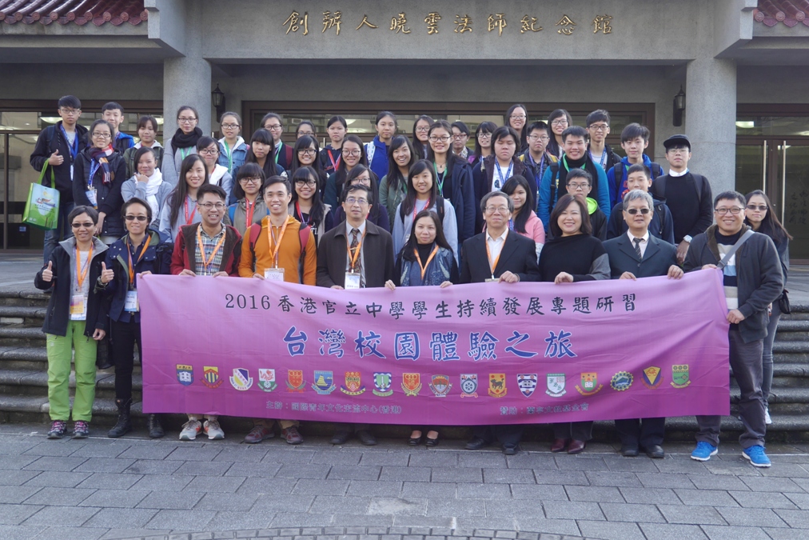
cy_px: 255
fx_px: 899
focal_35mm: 40
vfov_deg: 33.4
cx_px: 406
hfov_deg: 48.5
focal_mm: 19
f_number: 4.5
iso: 160
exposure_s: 1/80
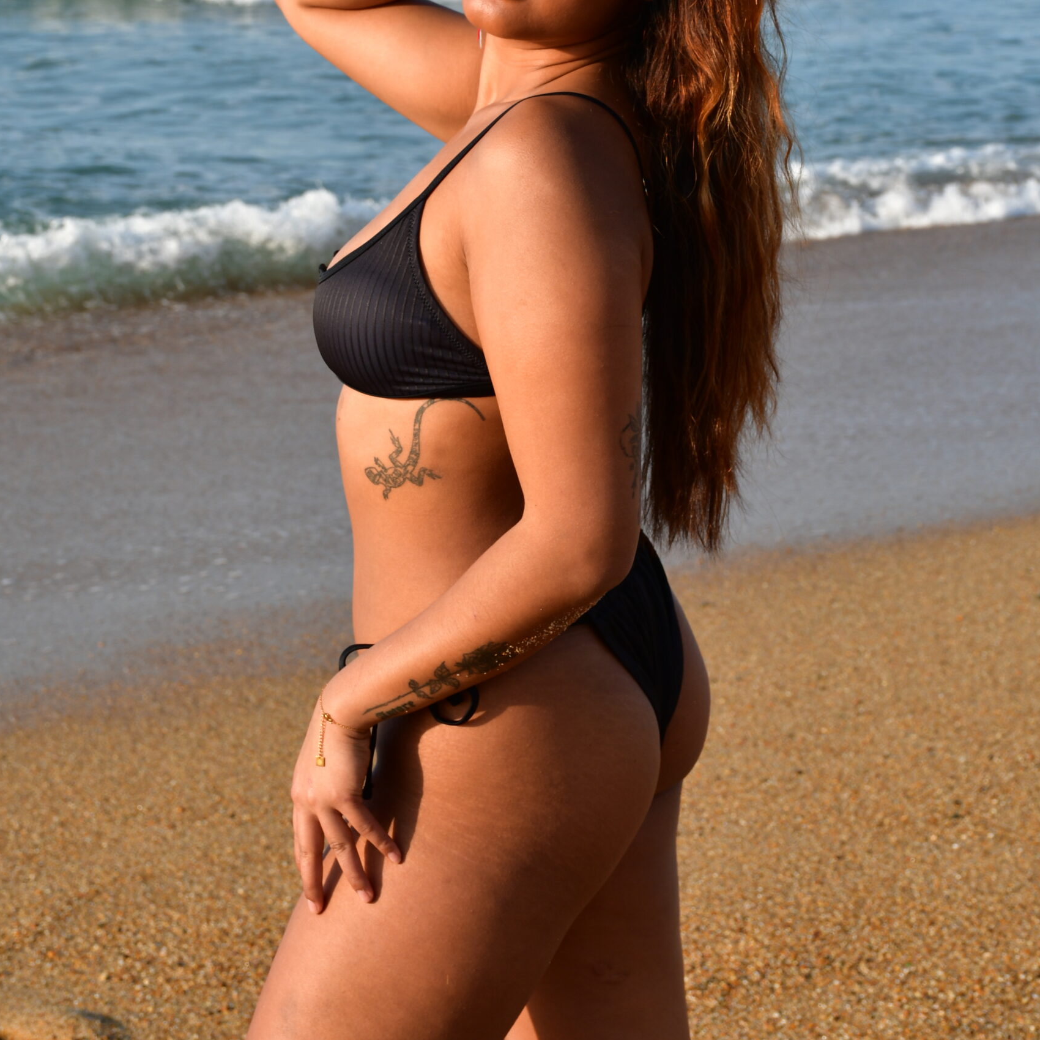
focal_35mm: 96
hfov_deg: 18.1
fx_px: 3263
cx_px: 519
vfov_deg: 18.1
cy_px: 343
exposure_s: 1/250
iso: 200
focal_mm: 50
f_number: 10
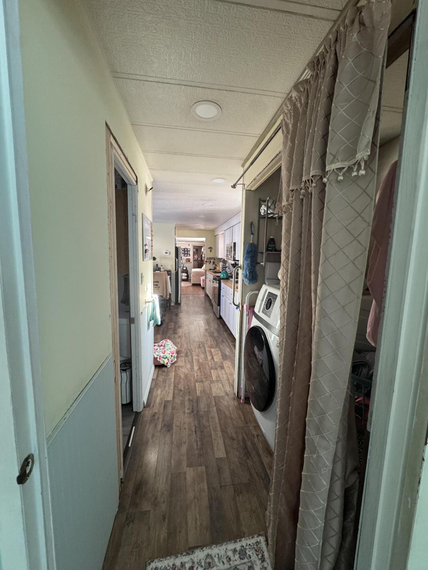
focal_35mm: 14
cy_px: 285
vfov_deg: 102.1
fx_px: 231
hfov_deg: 85.7
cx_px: 214
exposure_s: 1/64
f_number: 2.2
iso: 320
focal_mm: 2.22
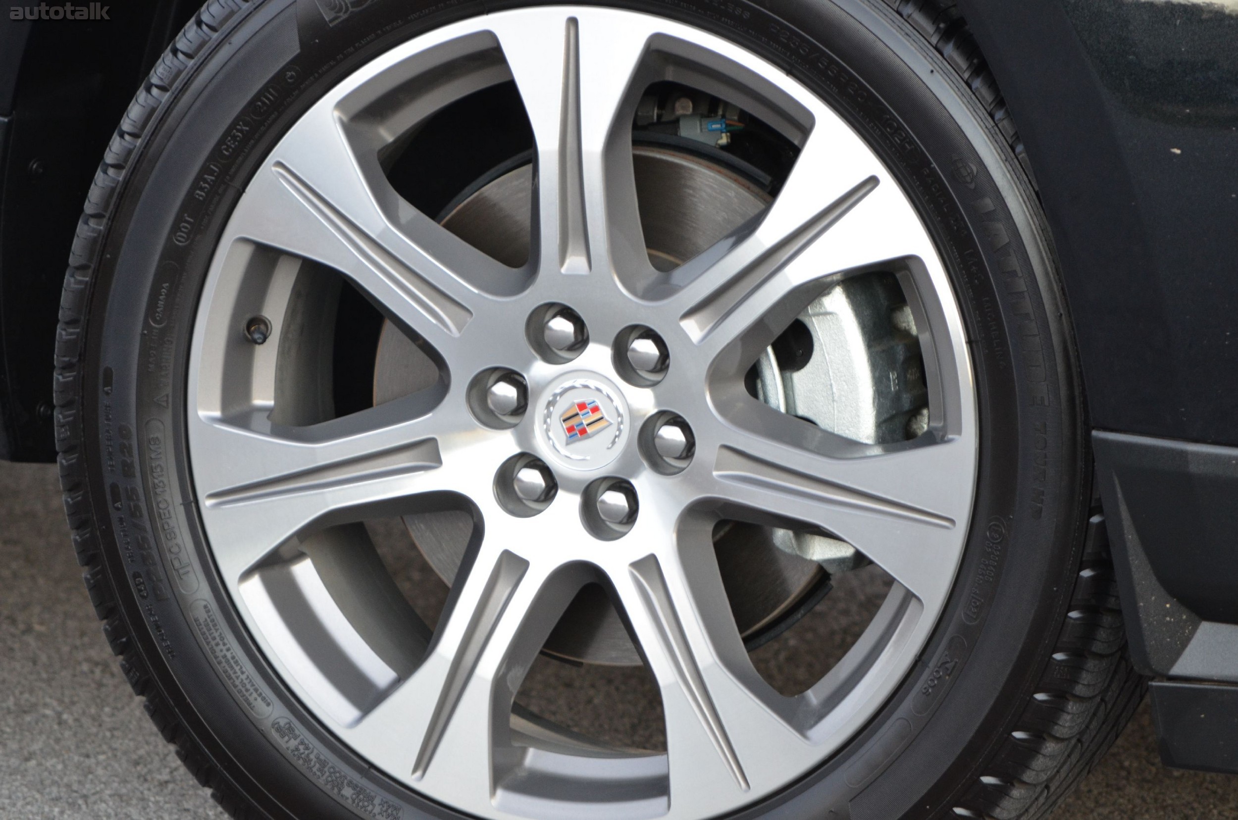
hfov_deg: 6.9
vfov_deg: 4.6
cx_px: 619
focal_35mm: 300
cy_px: 410
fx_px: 10296
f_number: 9
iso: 800
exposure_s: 1/30
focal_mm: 200
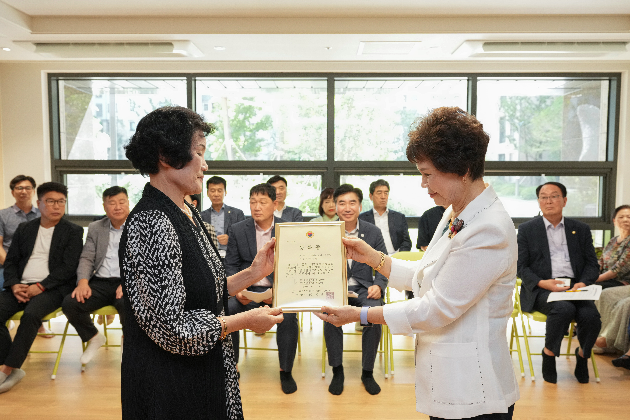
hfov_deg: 61.9
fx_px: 525
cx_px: 315
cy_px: 210
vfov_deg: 43.6
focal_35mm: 30
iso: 3200
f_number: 5
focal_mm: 30
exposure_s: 1/200
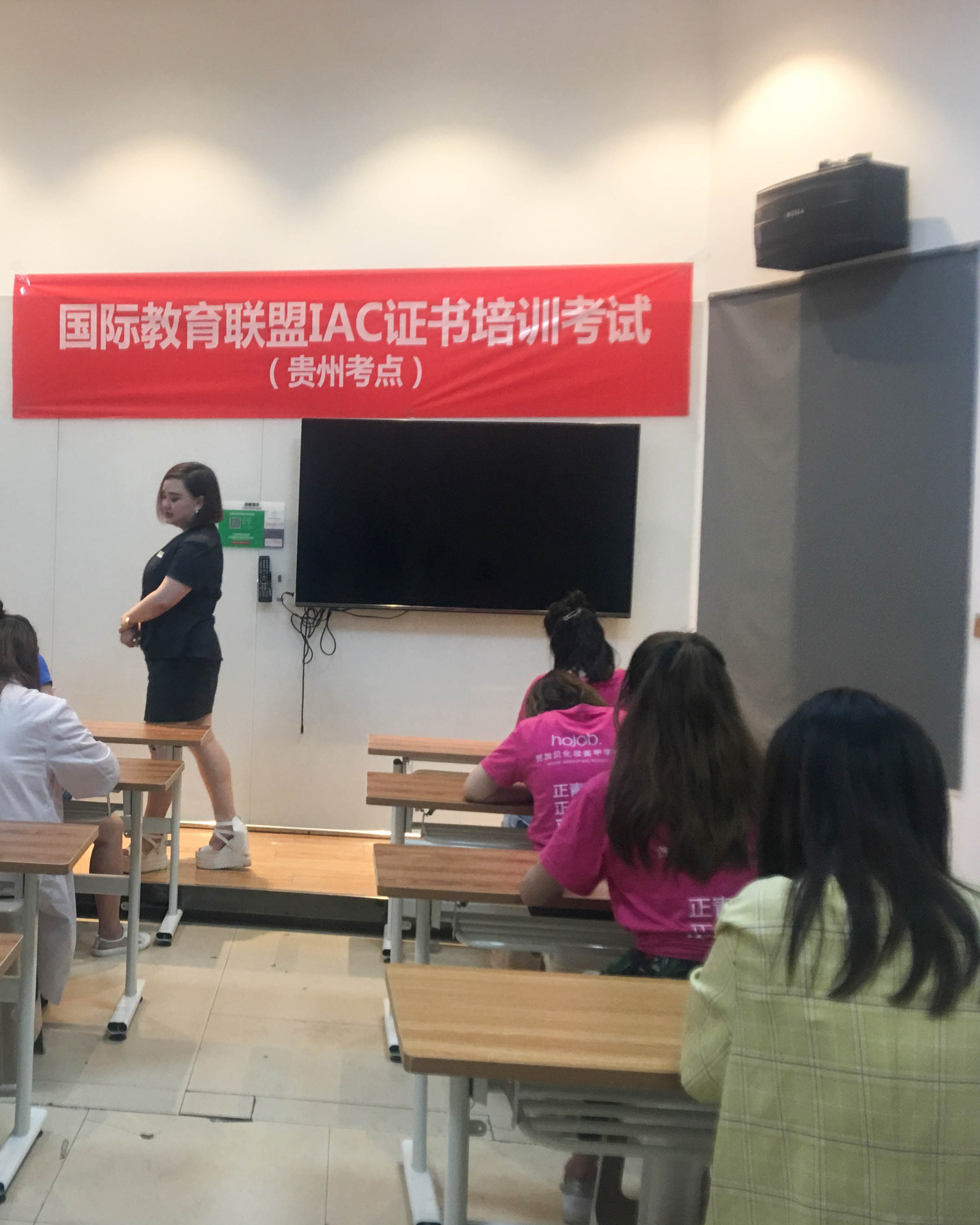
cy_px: 611
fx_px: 1377
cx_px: 195
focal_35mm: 38
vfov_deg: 47.9
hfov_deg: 37.7
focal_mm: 4.15
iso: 64
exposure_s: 1/17
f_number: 2.2
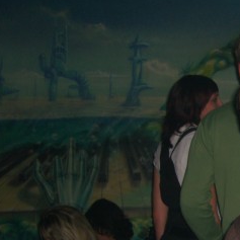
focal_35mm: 85
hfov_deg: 19.1
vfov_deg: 20.2
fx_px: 667
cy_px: 192
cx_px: 300
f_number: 2.8
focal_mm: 7.9
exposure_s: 1/60
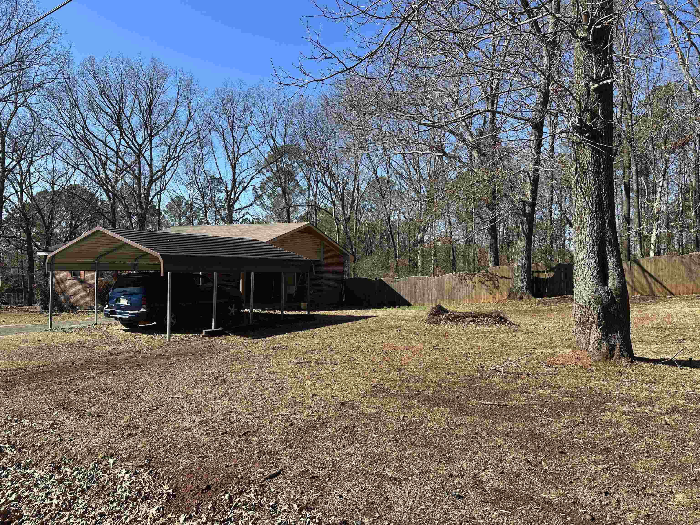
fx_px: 485
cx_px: 350
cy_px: 262
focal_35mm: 24
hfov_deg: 71.6
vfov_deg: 56.8
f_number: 1.78
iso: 80
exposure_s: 1/2469
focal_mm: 6.86
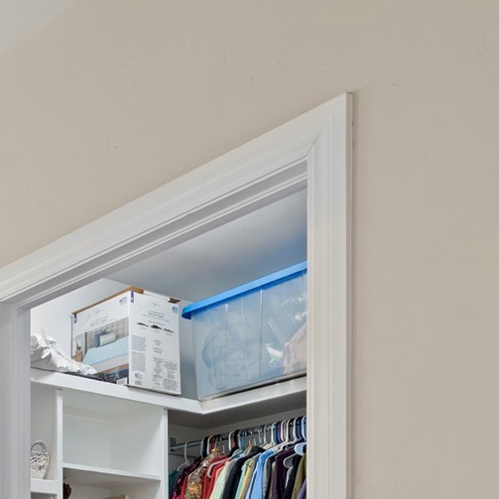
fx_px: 897
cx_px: -193
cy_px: 618
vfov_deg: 27.0
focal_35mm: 55
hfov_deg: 25.5
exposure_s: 1/1.67
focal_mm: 16
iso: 250
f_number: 9
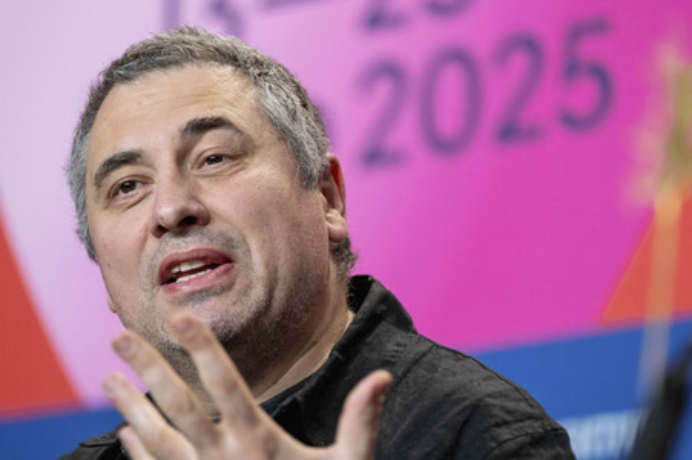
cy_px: 230
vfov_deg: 7.1
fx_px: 3726
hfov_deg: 10.6
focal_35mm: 194
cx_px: 346
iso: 2000
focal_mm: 129.2
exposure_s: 1/340
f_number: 2.8
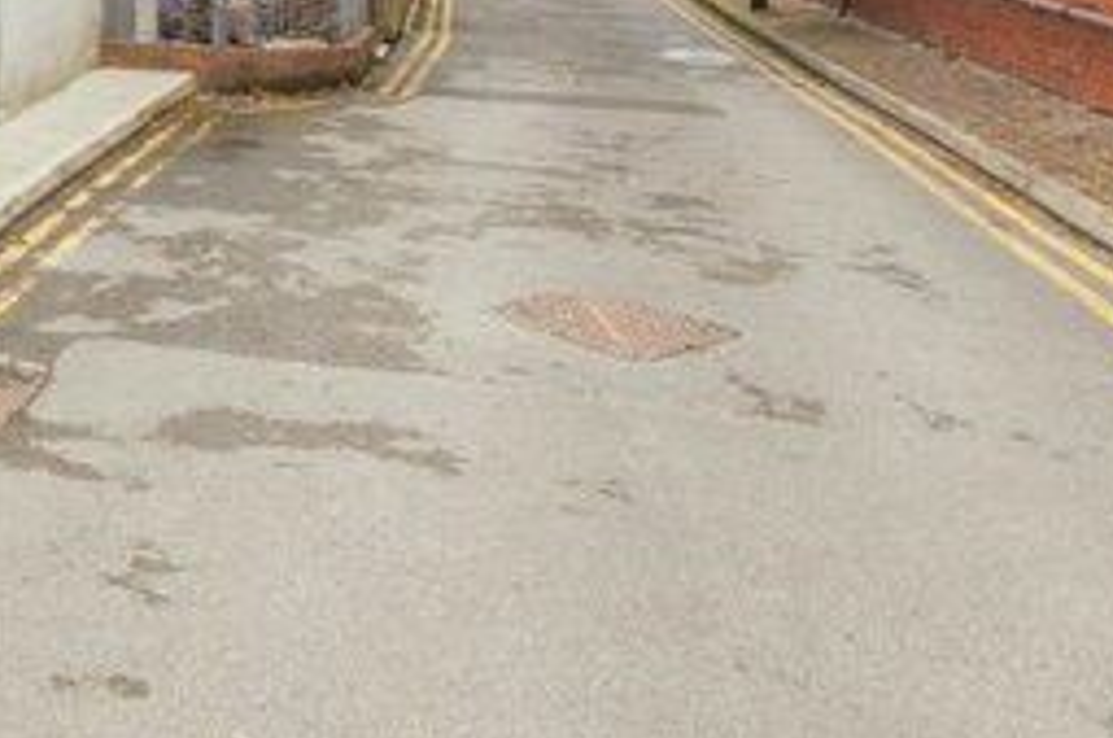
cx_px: -231
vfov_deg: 25.6
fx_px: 1358
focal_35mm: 44
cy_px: -253
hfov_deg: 35.0
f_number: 8
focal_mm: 16
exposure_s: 1/200
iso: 200
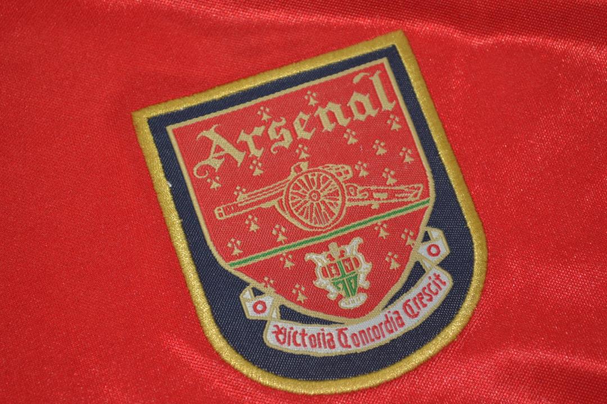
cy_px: 202
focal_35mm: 82
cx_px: 304
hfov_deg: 24.6
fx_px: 1391
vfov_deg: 16.6
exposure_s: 1/200
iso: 200
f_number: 5.6
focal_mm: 55
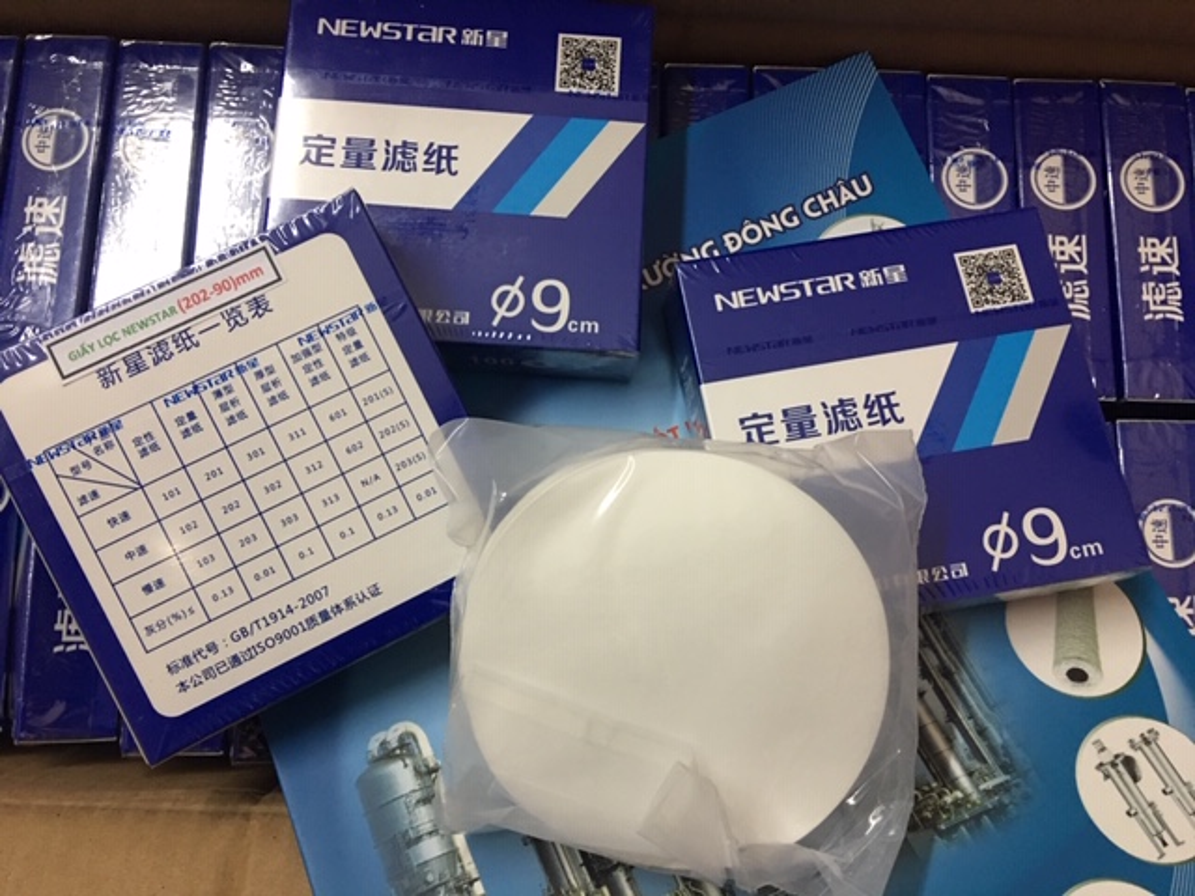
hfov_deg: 61.7
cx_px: 598
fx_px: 1001
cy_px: 448
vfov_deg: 48.2
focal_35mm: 29
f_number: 2.2
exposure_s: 1/17
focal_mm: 4.15
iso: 100
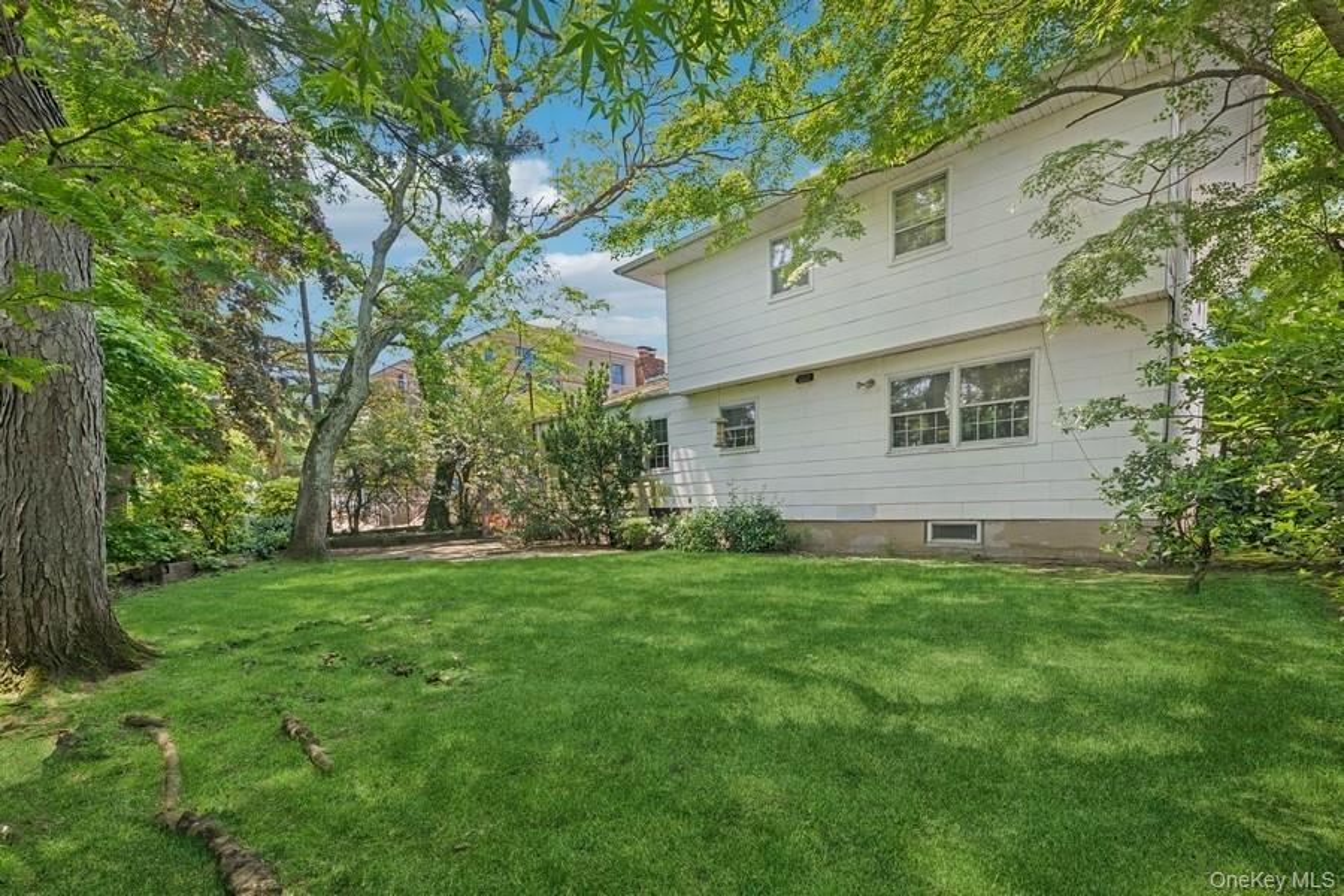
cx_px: 672
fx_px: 523
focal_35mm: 14
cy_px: 448
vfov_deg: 81.2
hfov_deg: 104.3
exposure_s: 1/25
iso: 100
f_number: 11
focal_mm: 14
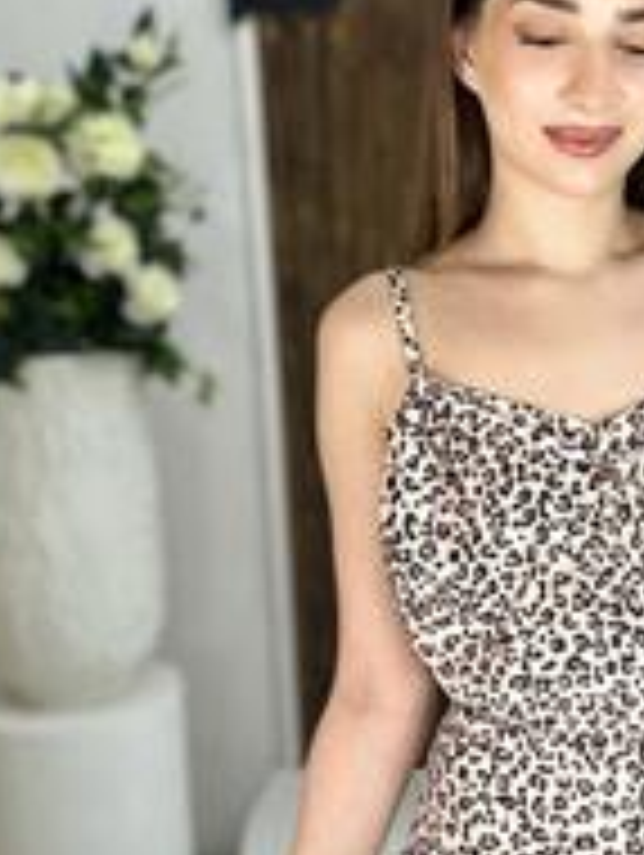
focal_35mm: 63
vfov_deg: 30.7
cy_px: 446
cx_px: 540
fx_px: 1559
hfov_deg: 22.9
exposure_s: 1/100
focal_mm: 2.69
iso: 32
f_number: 1.9
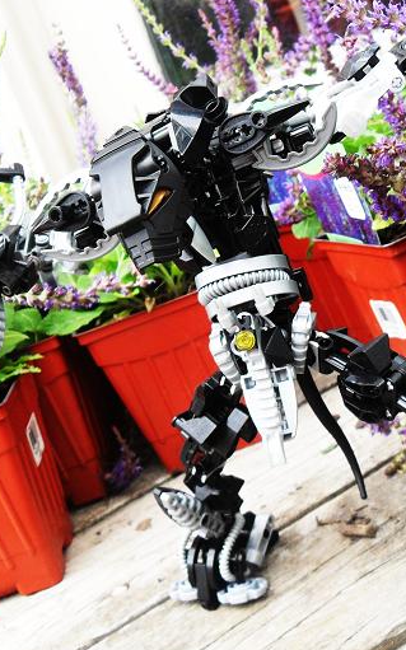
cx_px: 364
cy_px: 318
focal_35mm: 53
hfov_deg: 23.7
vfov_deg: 38.2
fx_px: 939
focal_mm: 6.2
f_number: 2.8
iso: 100
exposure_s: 1/125
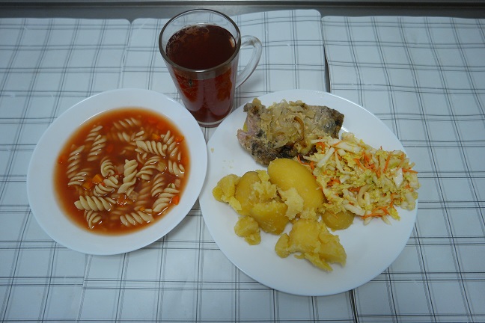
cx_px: 242
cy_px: 162
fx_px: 323
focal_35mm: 24
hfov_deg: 73.7
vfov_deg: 53.1
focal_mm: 16
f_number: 3.5
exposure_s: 1/250
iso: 1000
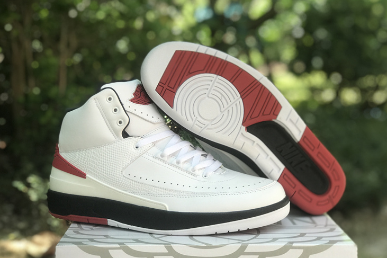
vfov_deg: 22.6
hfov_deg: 33.4
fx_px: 645
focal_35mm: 60
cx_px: 194
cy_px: 120
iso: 25
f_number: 2.8
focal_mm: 6.6
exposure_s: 1/100
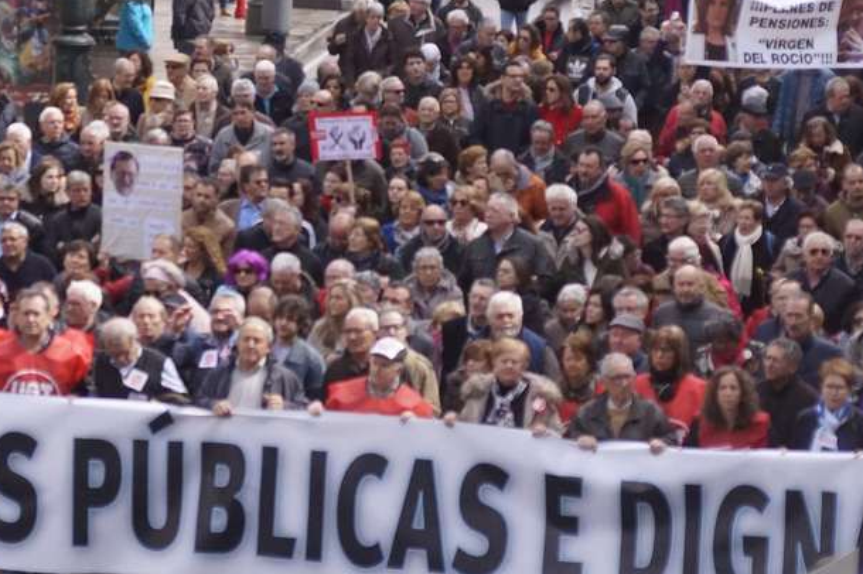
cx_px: 365
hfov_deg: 8.7
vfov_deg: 5.8
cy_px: 60
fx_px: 5654
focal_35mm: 236
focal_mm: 60
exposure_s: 1/2500
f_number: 4.5
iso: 800
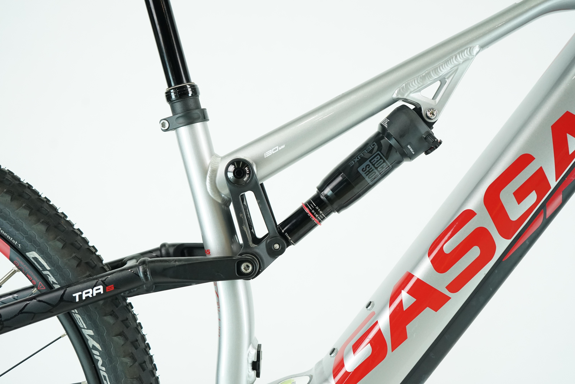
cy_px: 192
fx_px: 655
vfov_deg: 32.6
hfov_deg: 47.4
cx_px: 288
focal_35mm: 41
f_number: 4.5
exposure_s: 1/200
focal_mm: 41
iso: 1600
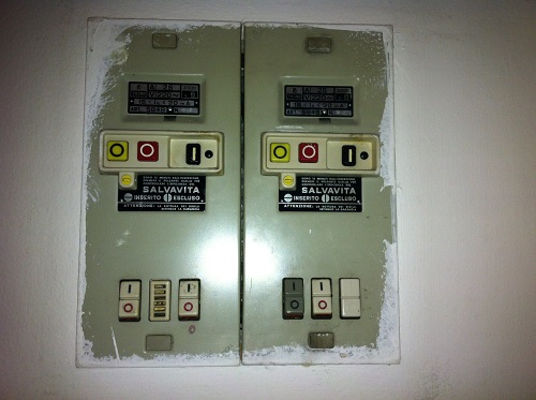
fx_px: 541
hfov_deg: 52.7
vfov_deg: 40.6
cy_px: 200
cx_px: 268
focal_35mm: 35
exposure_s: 1/37
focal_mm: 3.85
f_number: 2.8
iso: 80
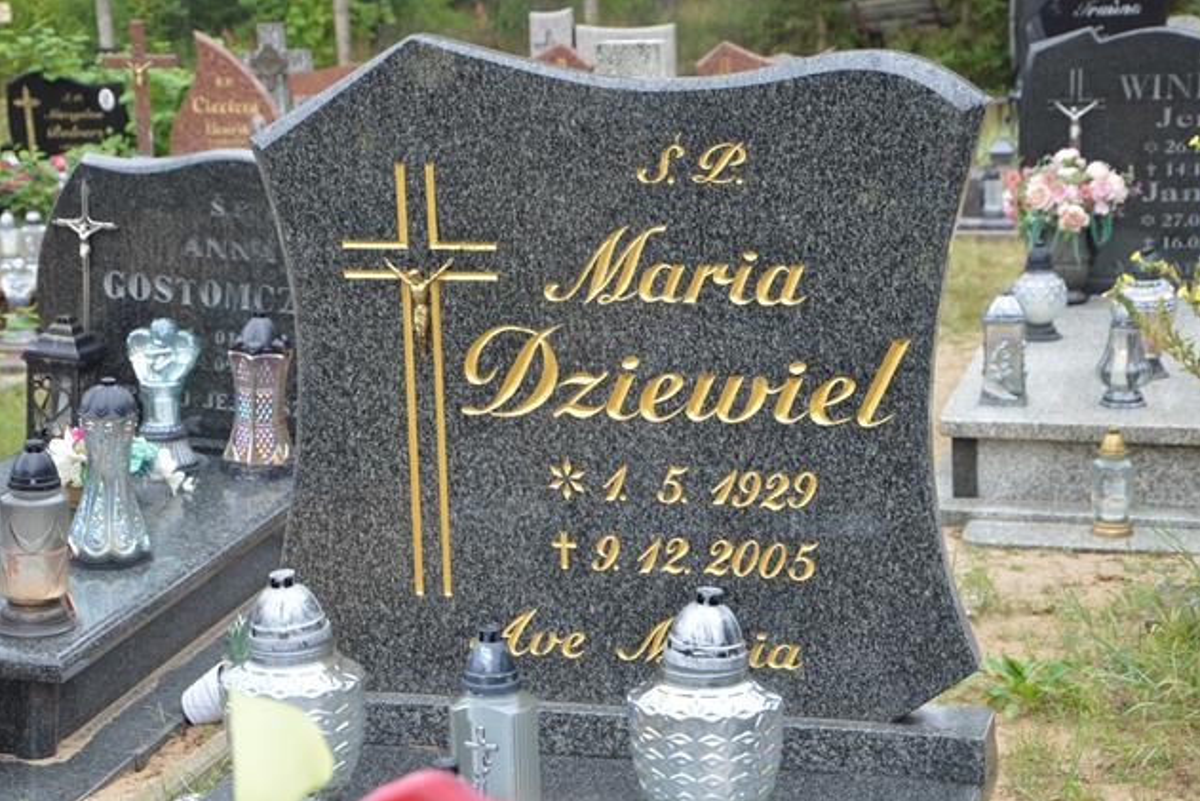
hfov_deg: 26.6
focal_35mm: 76
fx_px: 2534
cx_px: 607
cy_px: 403
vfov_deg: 18.0
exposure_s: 1/125
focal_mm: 50
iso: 400
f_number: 5.6
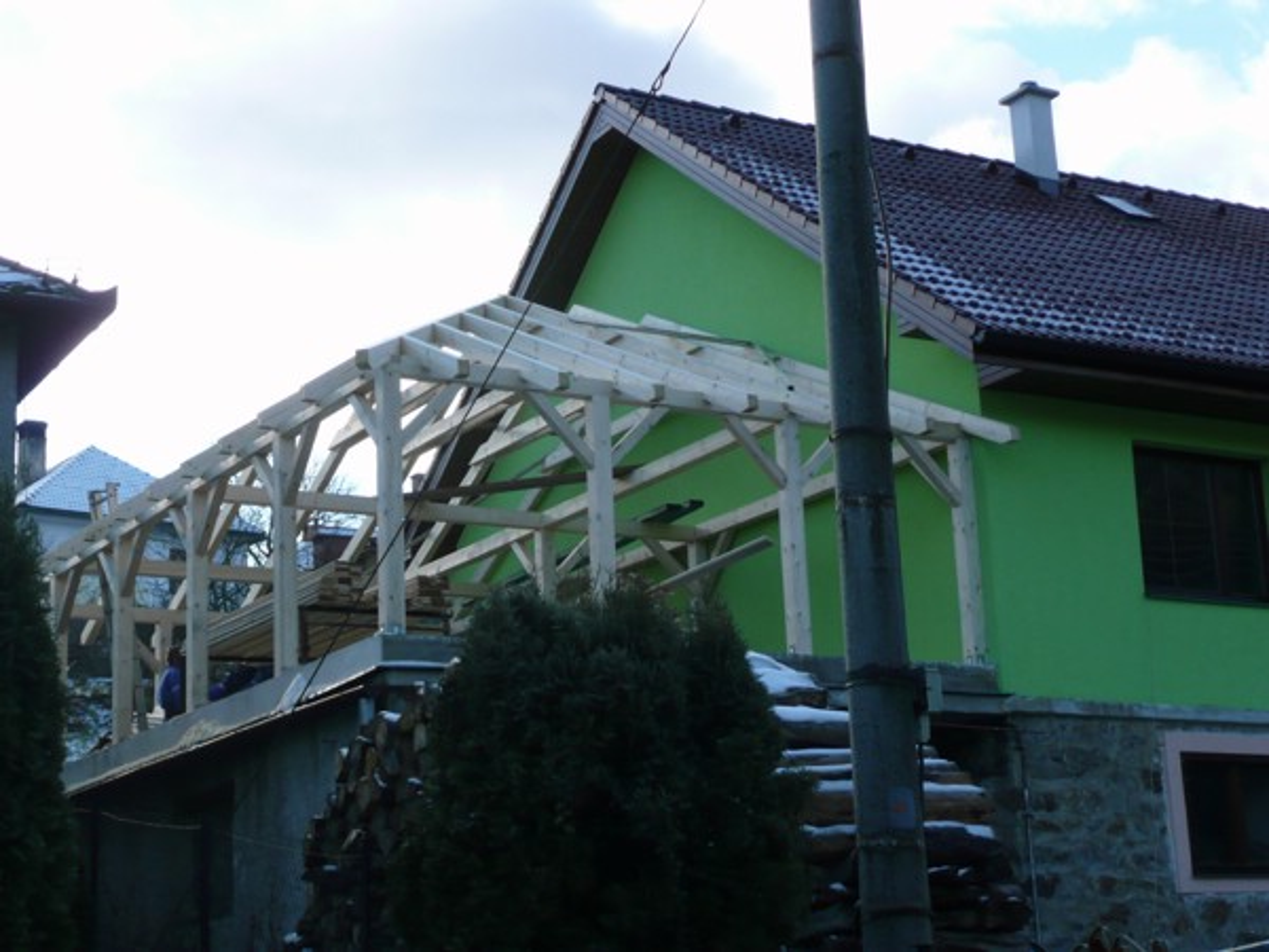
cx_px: 634
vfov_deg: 21.9
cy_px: 476
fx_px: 2456
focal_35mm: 67
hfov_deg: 29.0
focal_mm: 11
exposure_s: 1/200
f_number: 4.5
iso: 100
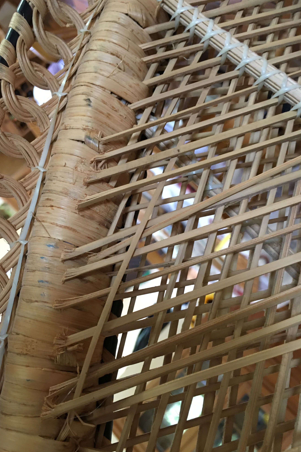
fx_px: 389
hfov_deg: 42.2
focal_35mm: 31
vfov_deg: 60.3
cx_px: 129
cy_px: 230
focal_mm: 4.15
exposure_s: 1/33
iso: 200
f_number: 2.2
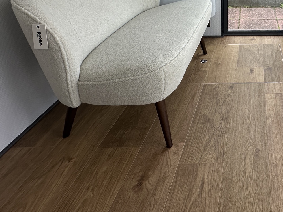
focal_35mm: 35
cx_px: 272
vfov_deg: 33.9
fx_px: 286
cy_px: -35
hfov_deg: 45.7
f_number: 2.2
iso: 40
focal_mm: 2.22
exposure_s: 1/325
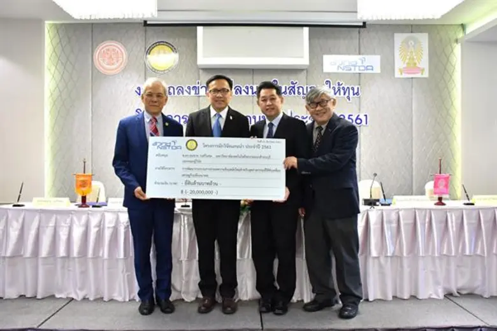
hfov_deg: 59.5
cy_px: 166
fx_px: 435
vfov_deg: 41.7
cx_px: 248
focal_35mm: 32
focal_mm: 21
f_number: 5
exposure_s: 1/125
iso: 2500
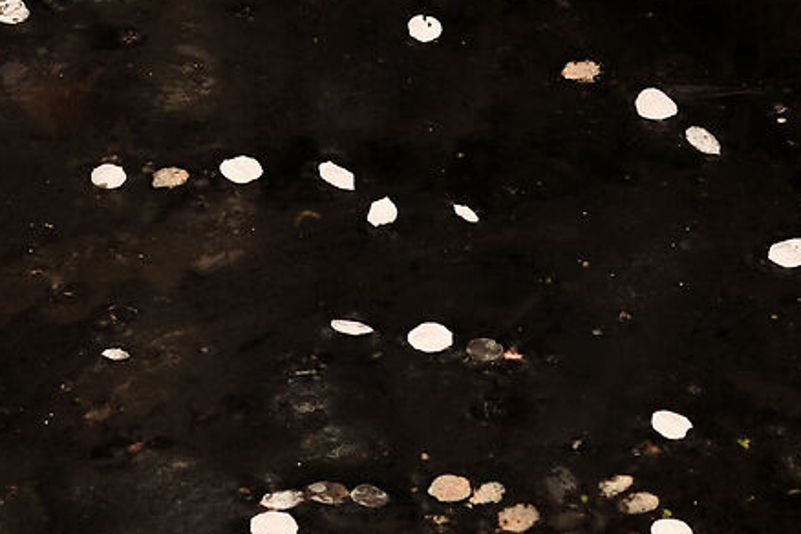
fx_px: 10968
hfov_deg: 4.2
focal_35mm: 493
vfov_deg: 2.8
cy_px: -304
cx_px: 561
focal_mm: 60
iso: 400
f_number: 4
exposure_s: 1/250
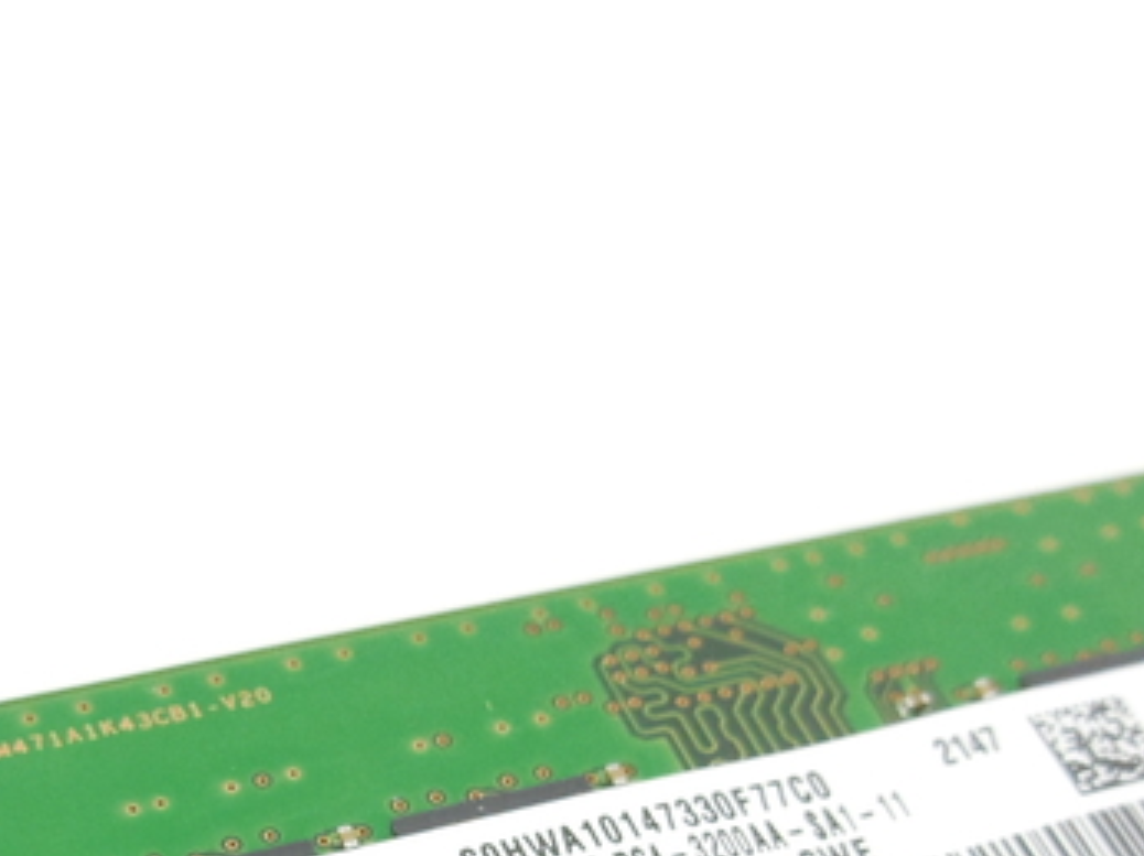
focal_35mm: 74
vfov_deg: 19.0
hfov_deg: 26.3
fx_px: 2444
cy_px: 955
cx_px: 526
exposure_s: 1/160
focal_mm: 4.5
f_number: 3.1
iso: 125
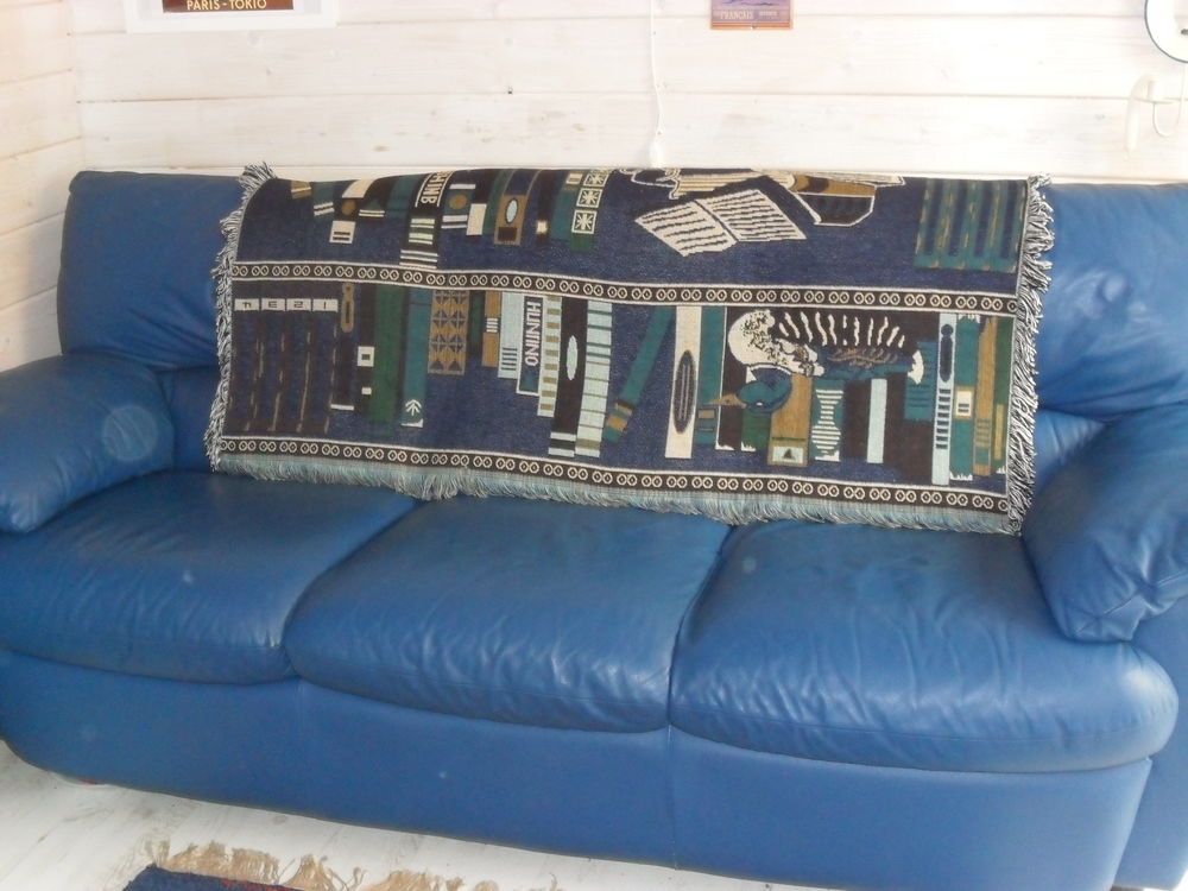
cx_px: 594
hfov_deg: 42.9
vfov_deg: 32.9
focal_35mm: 44
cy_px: 446
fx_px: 1510
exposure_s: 1/45
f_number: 4.5
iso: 400
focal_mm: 7.8
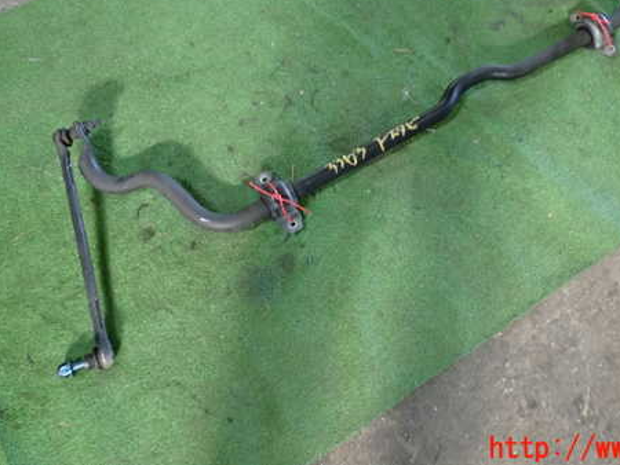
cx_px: 387
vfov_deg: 35.7
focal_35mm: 40
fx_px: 717
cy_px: 157
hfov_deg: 46.4
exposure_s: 1/30
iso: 250
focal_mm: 5.4
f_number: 2.3
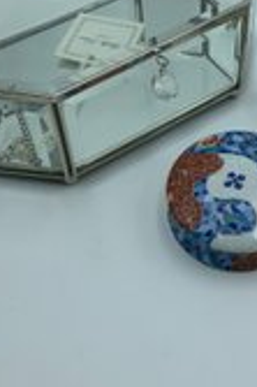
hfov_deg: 21.5
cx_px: 221
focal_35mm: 62
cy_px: 112
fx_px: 665
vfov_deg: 32.0
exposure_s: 1/524
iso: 16
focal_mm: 3
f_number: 1.8
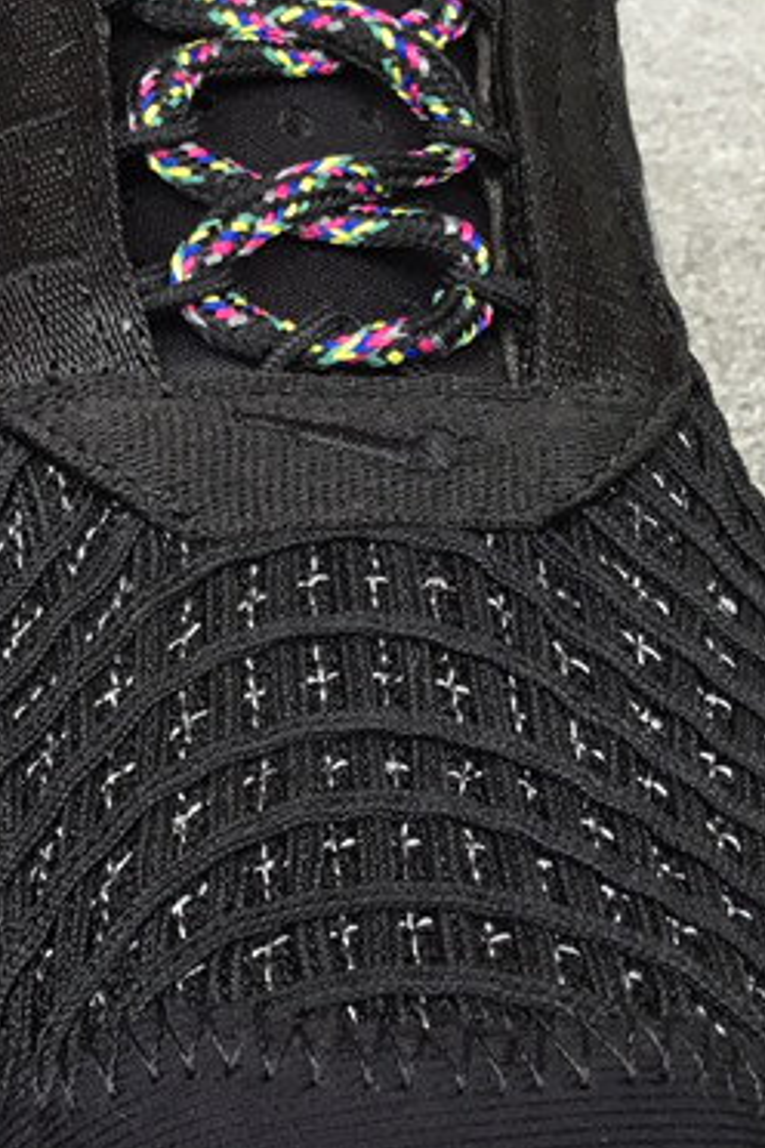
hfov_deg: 16.7
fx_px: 2486
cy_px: 532
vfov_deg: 26.0
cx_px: -160
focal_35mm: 78
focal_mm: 3.3
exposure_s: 1/100
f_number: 2.4
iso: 32
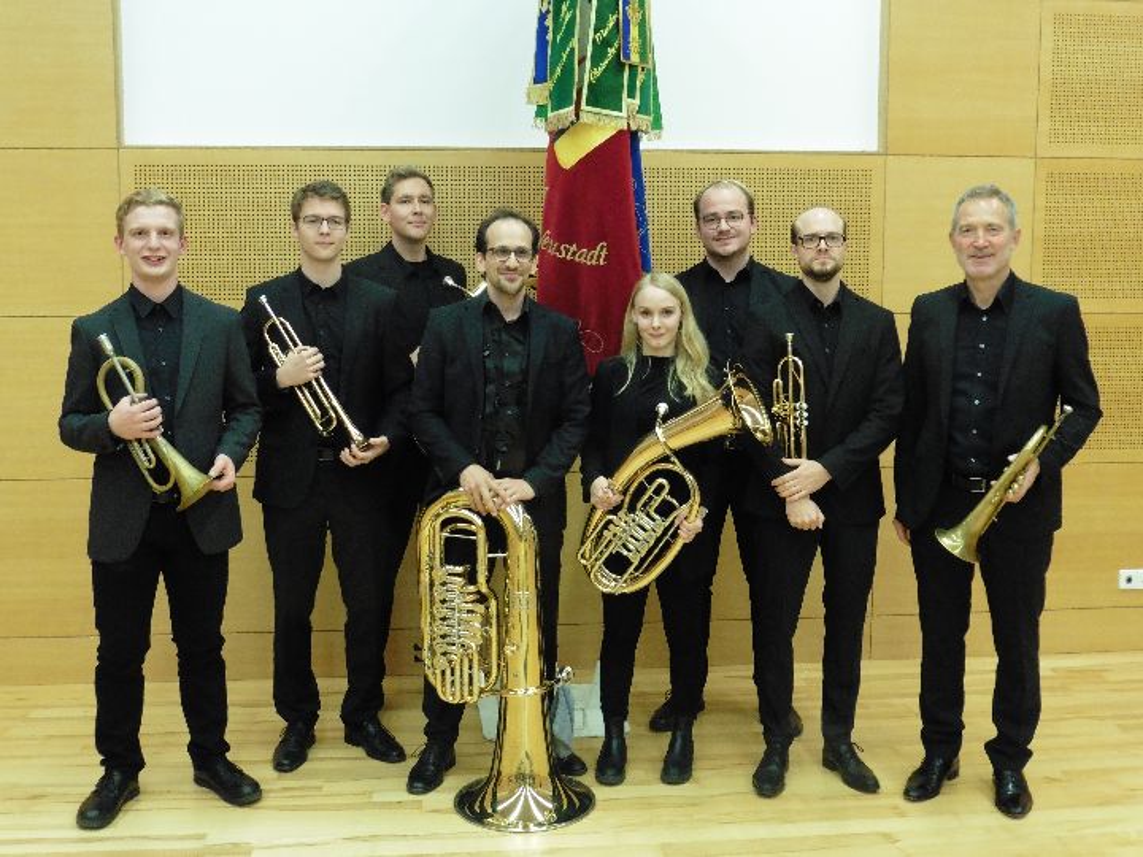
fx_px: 1288
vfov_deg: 36.8
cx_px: 572
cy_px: 428
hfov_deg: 47.9
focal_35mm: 39
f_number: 3.9
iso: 400
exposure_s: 1/20
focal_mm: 6.9
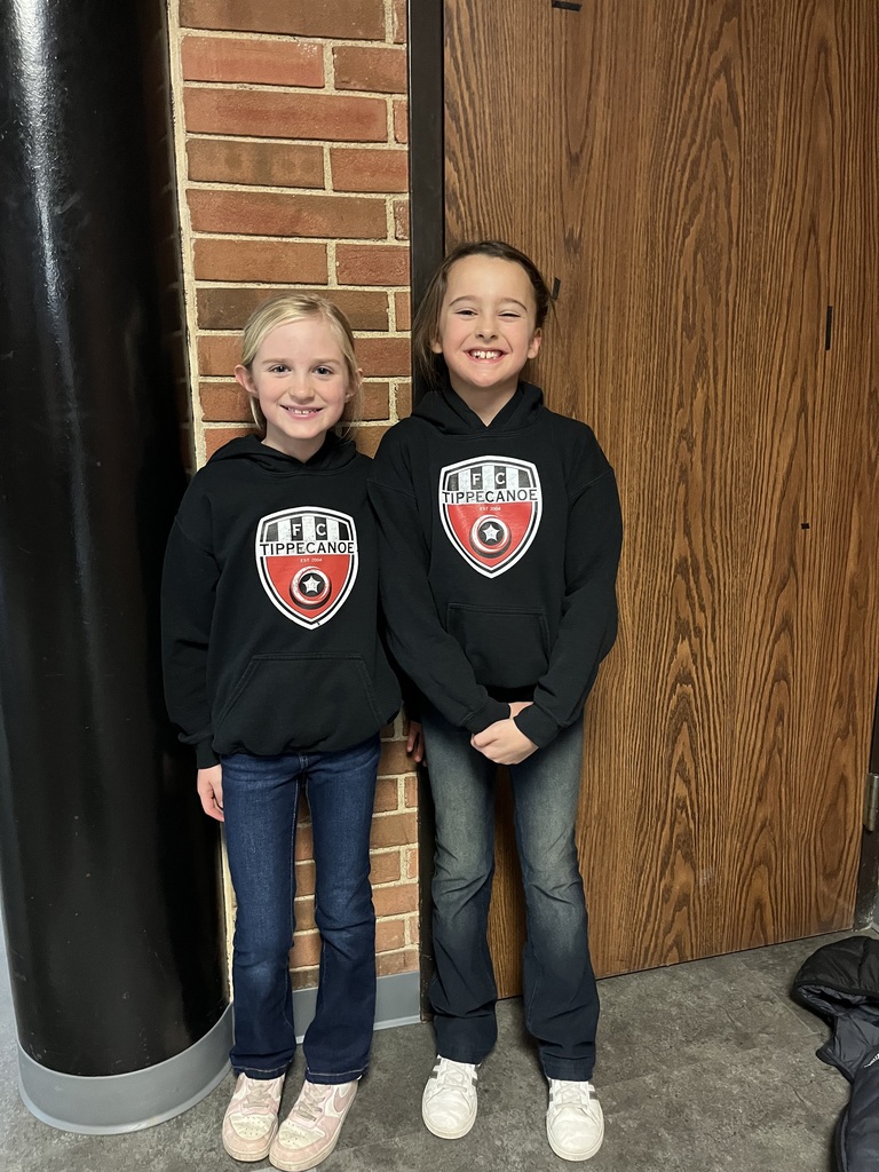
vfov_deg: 67.3
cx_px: 440
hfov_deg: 53.1
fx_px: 880
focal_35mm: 26
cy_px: 586
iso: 400
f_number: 1.6
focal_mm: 5.1
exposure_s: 1/40
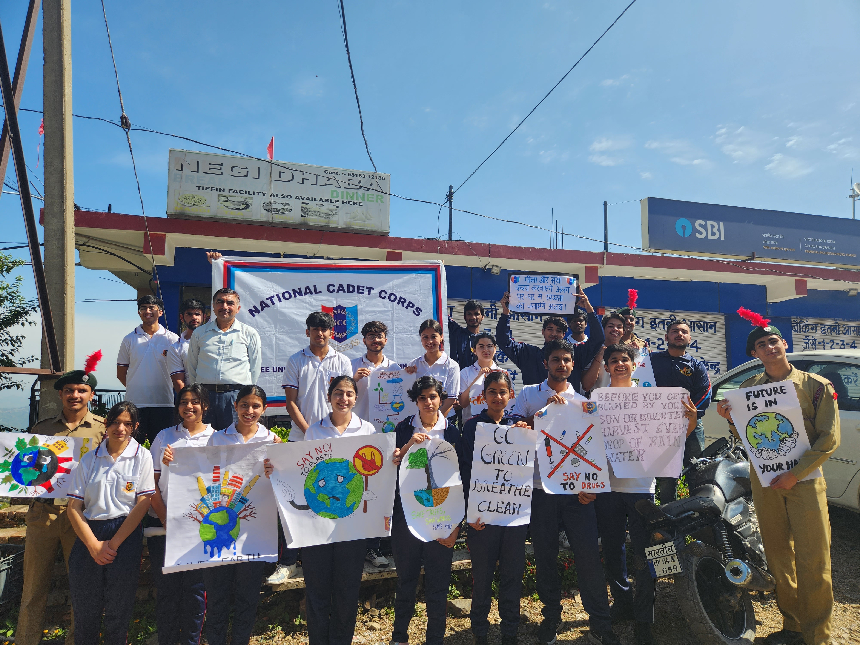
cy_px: 322
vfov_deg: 58.9
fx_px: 571
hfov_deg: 73.9
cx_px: 430
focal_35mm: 23
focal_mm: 5.4
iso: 20
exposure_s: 1/1145
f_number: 1.8
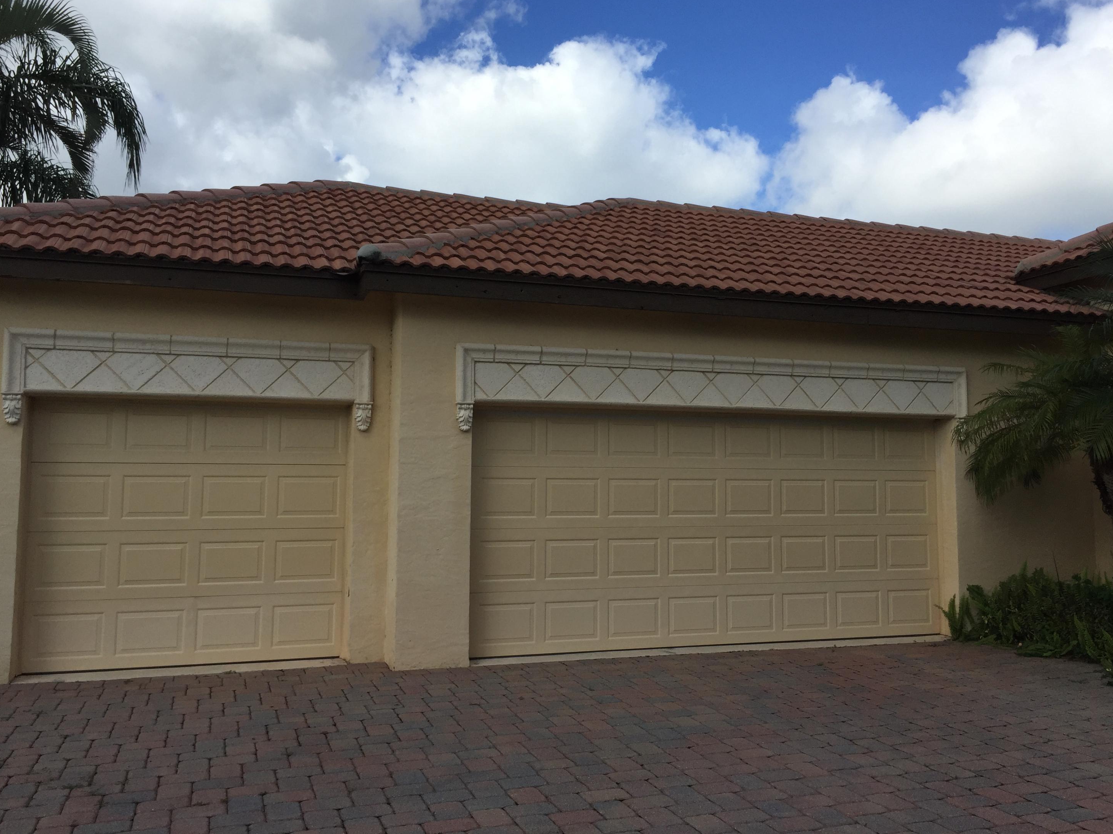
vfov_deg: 46.8
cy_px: 403
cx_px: 561
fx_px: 965
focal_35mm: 30
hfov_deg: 60.0
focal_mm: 4.15
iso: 32
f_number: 2.2
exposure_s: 1/2475
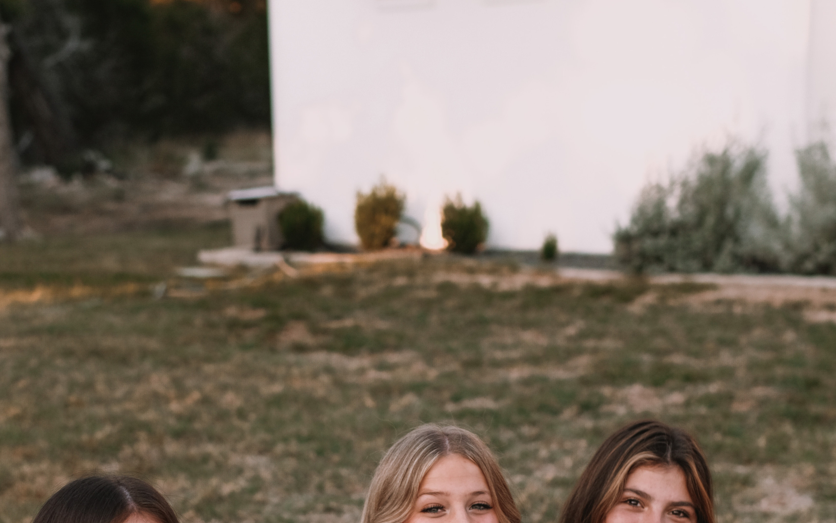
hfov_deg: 29.8
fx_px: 1572
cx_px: 418
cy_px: 501
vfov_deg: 18.5
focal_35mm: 69
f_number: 2
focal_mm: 30
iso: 250
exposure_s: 1/1000
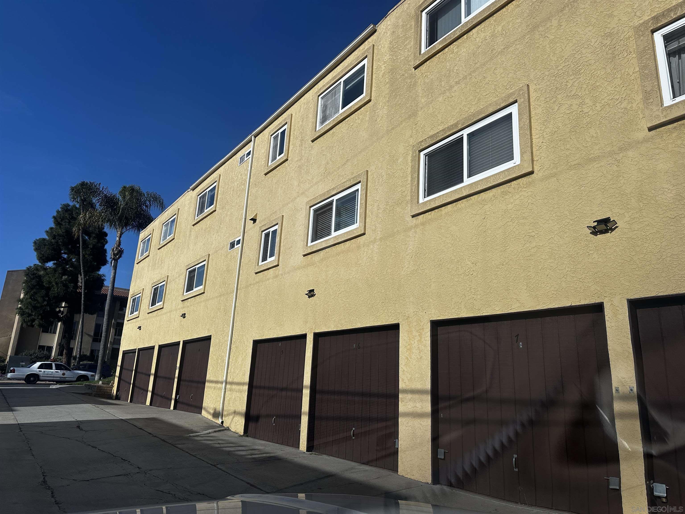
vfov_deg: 56.8
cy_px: 257
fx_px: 475
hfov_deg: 71.6
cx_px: 342
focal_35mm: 24
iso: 80
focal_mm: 6.86
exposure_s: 1/4348
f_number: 1.78
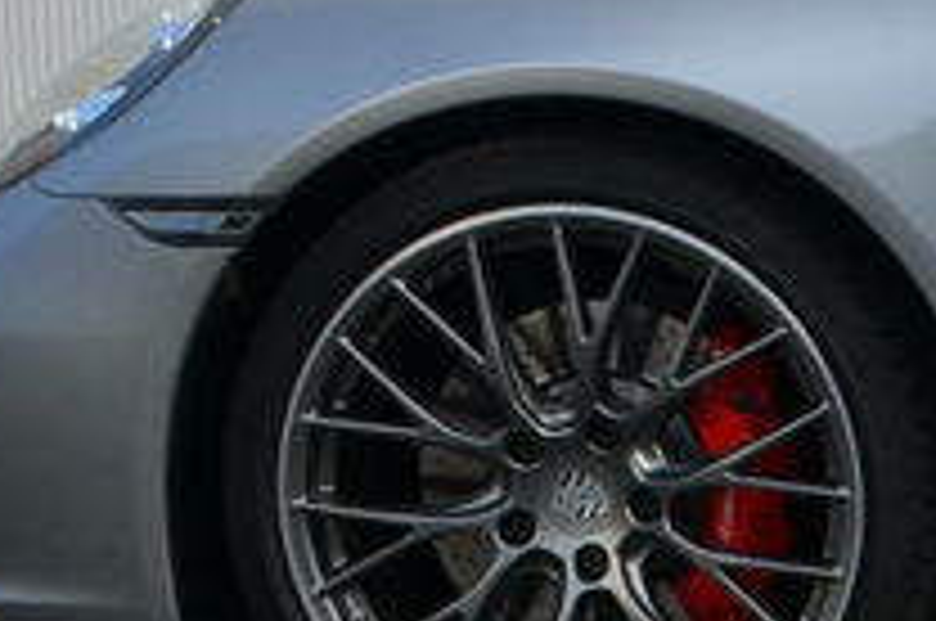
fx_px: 4595
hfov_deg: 10.6
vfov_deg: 7.7
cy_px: 320
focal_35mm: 177
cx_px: 1948
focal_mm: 24
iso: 200
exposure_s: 1/125
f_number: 11
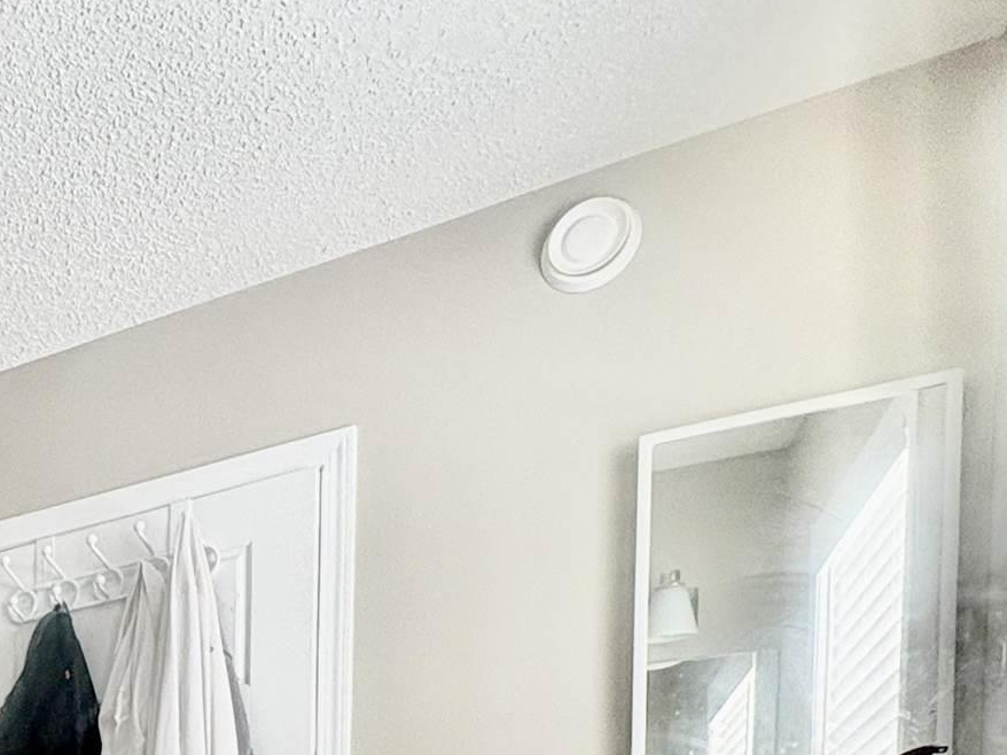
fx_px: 1425
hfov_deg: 31.4
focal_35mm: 49
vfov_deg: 23.0
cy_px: 1180
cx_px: -256
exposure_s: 1/99
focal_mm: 2.22
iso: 250
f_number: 2.2
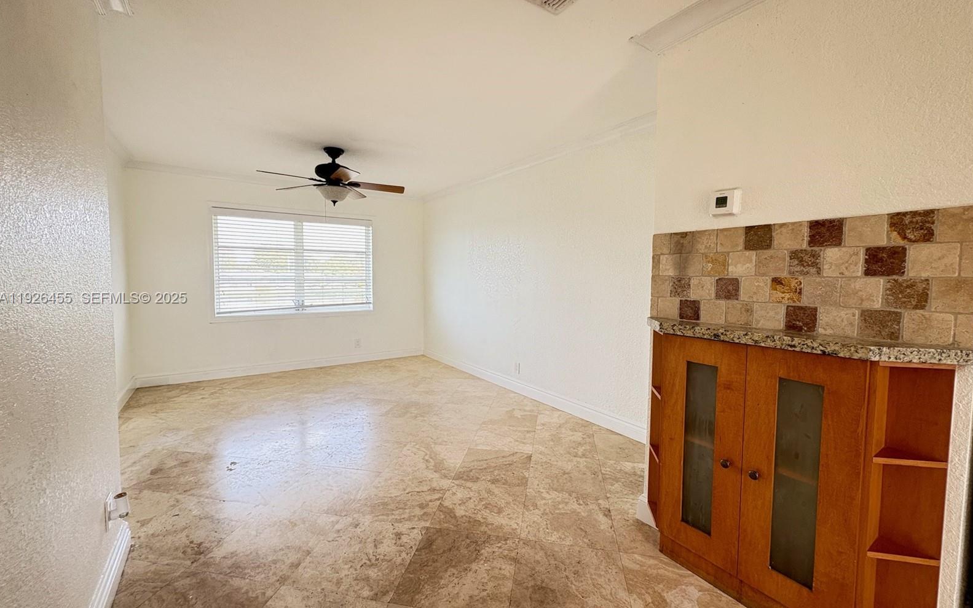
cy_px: 299
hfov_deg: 101.5
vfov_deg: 74.8
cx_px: 487
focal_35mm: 15
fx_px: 398
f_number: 2.2
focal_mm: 2.22
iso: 250
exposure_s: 1/60
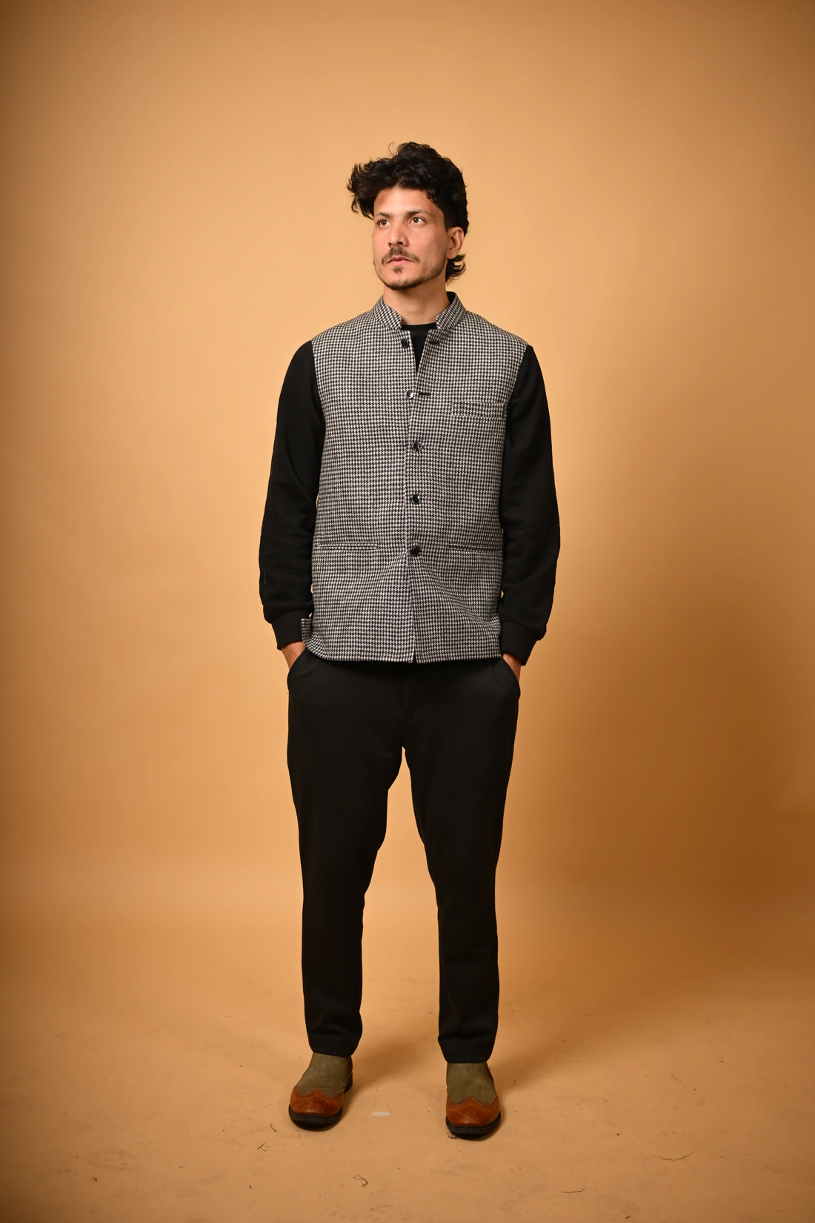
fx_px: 1698
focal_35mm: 50
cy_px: 612
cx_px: 408
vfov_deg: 39.6
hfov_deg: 27.0
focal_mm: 50
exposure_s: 1/1250
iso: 200
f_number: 2.2
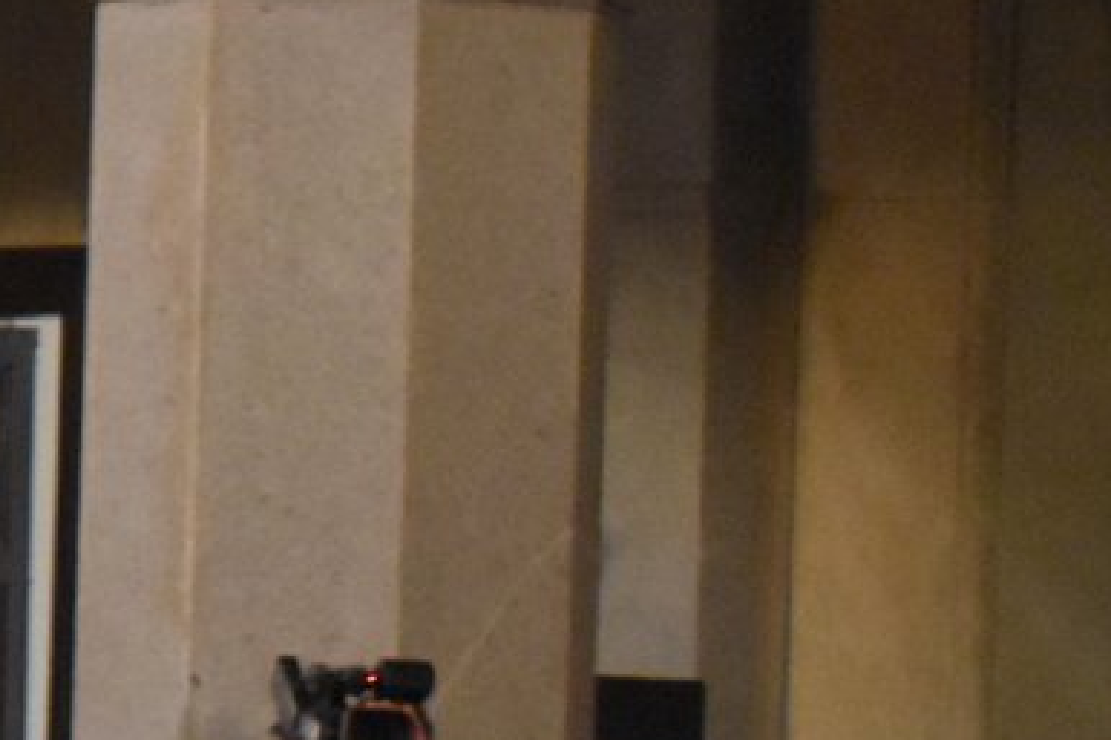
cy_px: 525
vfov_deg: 4.9
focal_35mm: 280
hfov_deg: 7.1
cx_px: -1002
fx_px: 8637
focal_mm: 36
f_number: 4.8
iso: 4500
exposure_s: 1/60
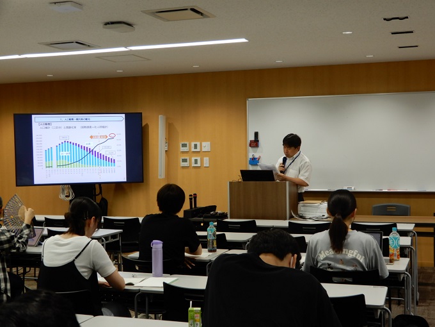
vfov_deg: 29.1
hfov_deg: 38.2
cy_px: 164
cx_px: 218
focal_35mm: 50
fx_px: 628
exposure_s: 1/30
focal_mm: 8.9
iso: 160
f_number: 4
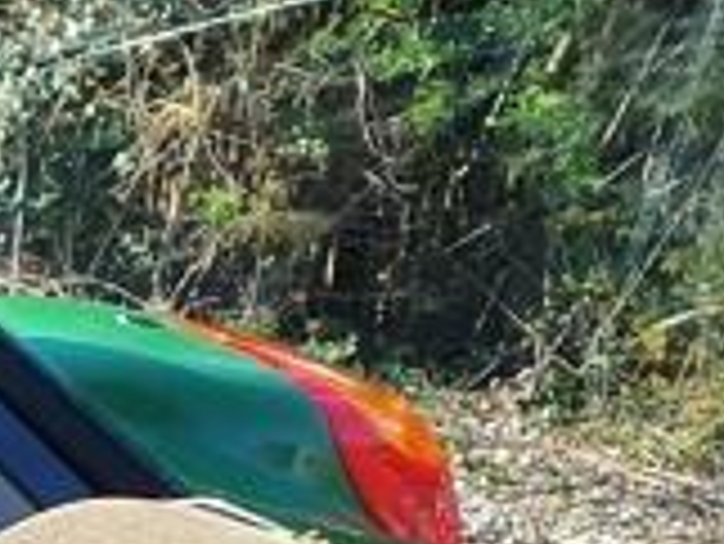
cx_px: -1183
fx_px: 3454
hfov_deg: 10.0
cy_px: 1304
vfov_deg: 8.3
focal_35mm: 165
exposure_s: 1/268
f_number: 2.4
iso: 50
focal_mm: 4.32
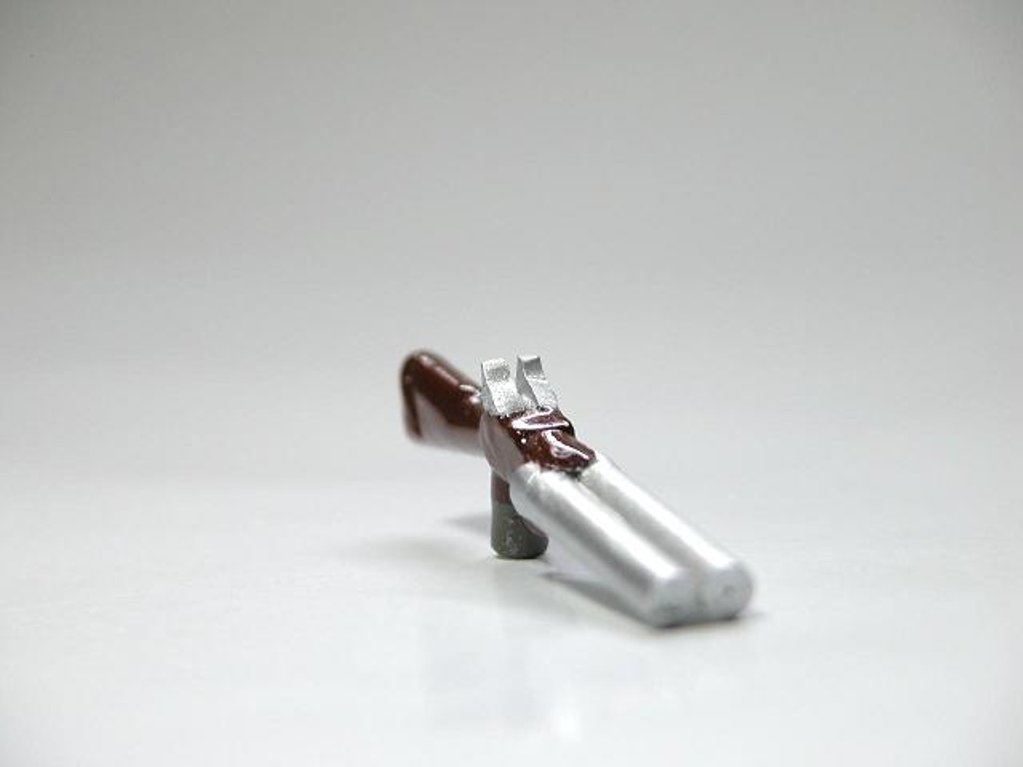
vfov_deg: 6.7
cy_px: 384
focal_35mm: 223
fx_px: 6590
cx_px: 512
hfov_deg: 8.9
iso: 100
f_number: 4.1
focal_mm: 56.7
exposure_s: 1/63.2
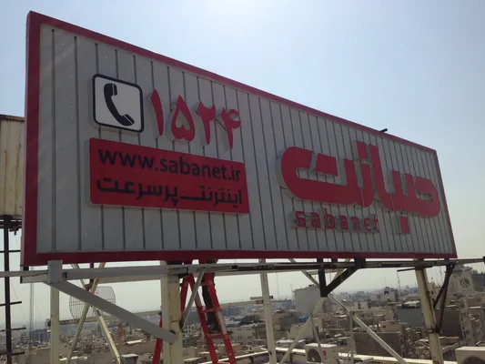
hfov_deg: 55.3
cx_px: 242
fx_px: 462
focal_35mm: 33
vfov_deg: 43.0
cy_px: 182
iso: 50
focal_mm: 4.12
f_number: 2.4
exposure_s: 1/3390
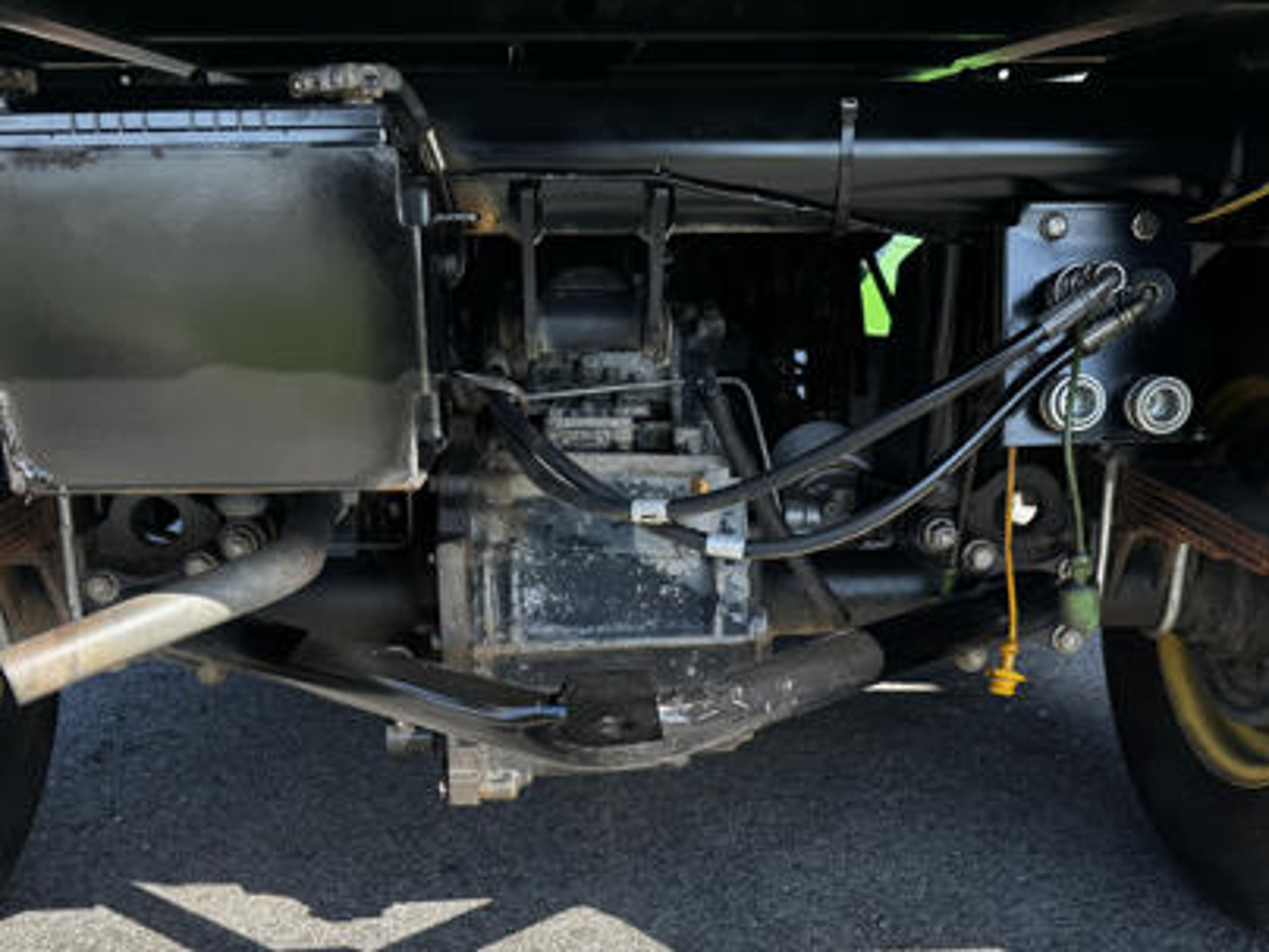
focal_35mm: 38
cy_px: 676
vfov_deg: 37.1
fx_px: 1393
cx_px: 603
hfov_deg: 49.0
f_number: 1.78
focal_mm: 6.76
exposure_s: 1/1131
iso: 80
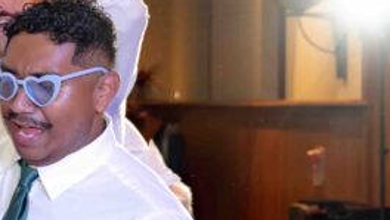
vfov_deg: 9.3
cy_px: 140
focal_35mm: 131
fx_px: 1354
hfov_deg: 14.1
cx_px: -356
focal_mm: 32.2
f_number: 2.8
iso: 640
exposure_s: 1/200
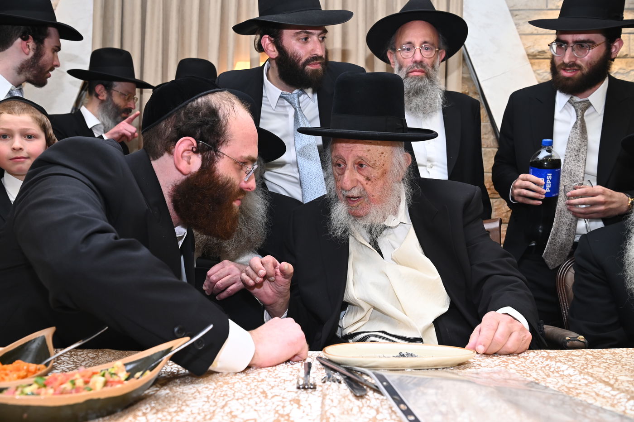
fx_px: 598
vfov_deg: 38.8
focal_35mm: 34
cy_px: 211
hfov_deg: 55.8
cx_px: 317
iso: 1250
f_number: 7.1
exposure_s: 1/160
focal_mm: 34
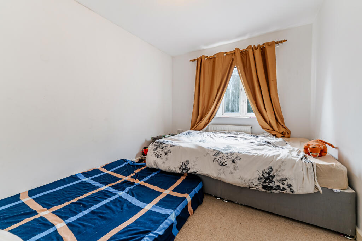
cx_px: 181
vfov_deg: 81.3
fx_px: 141
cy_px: 120
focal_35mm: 14
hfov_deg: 104.2
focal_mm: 14
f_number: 8
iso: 320
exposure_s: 1/60
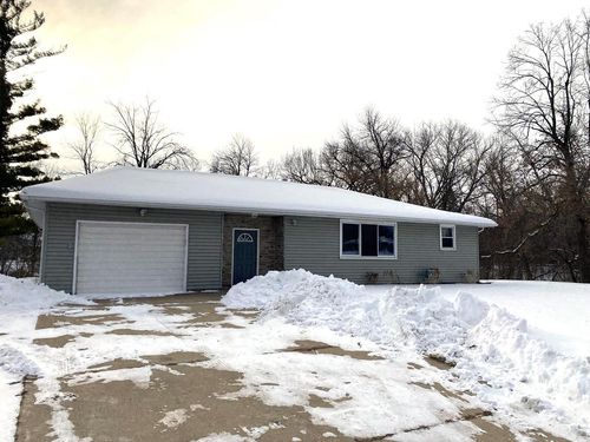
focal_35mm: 26
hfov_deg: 67.3
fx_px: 443
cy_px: 221
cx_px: 295
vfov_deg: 53.1
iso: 32
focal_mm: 4.25
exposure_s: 1/7692
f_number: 1.8
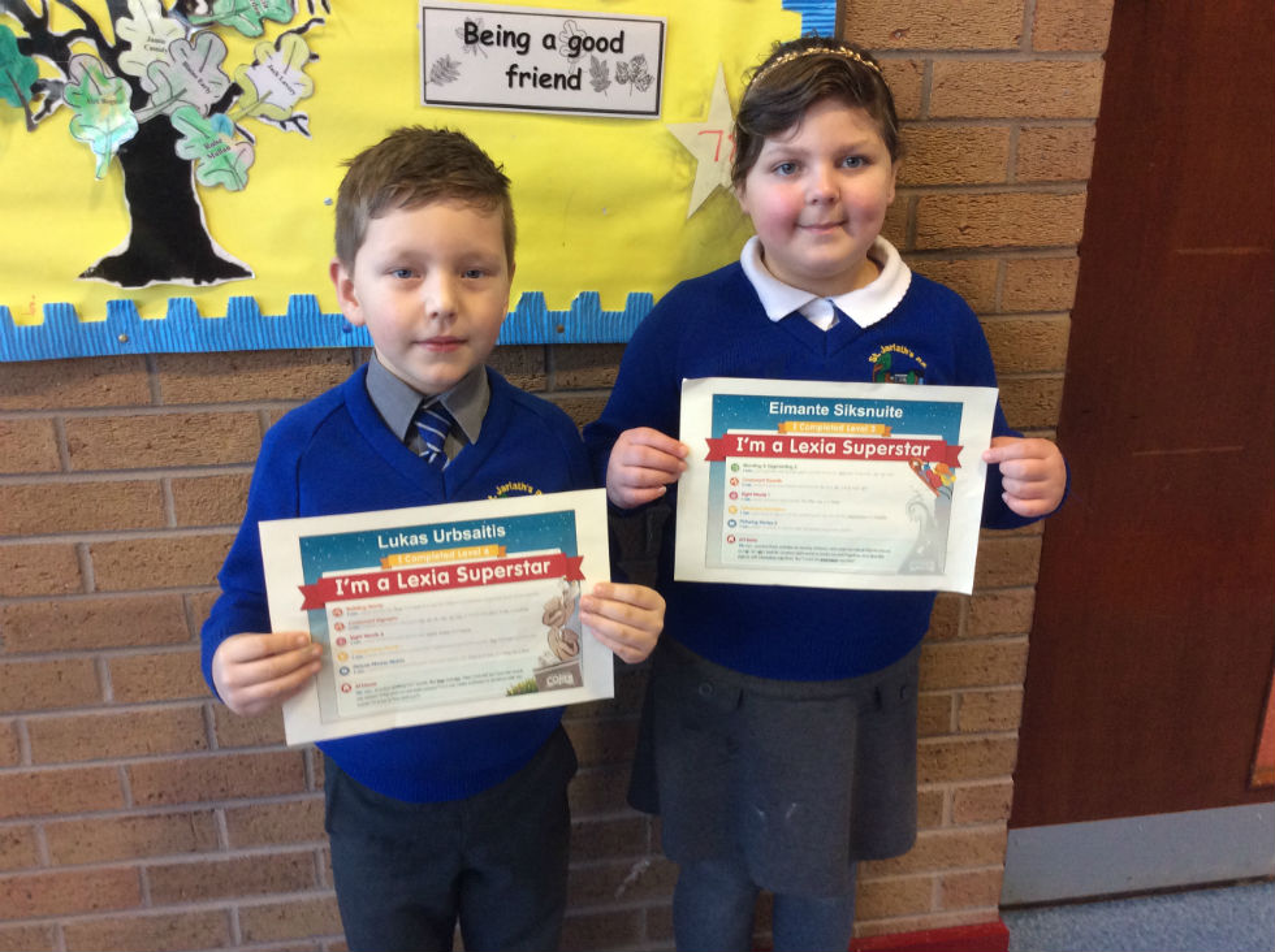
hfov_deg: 56.9
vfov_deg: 44.1
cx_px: 638
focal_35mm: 32
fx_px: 1177
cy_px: 476
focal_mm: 3.3
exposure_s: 1/24
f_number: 2.4
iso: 100
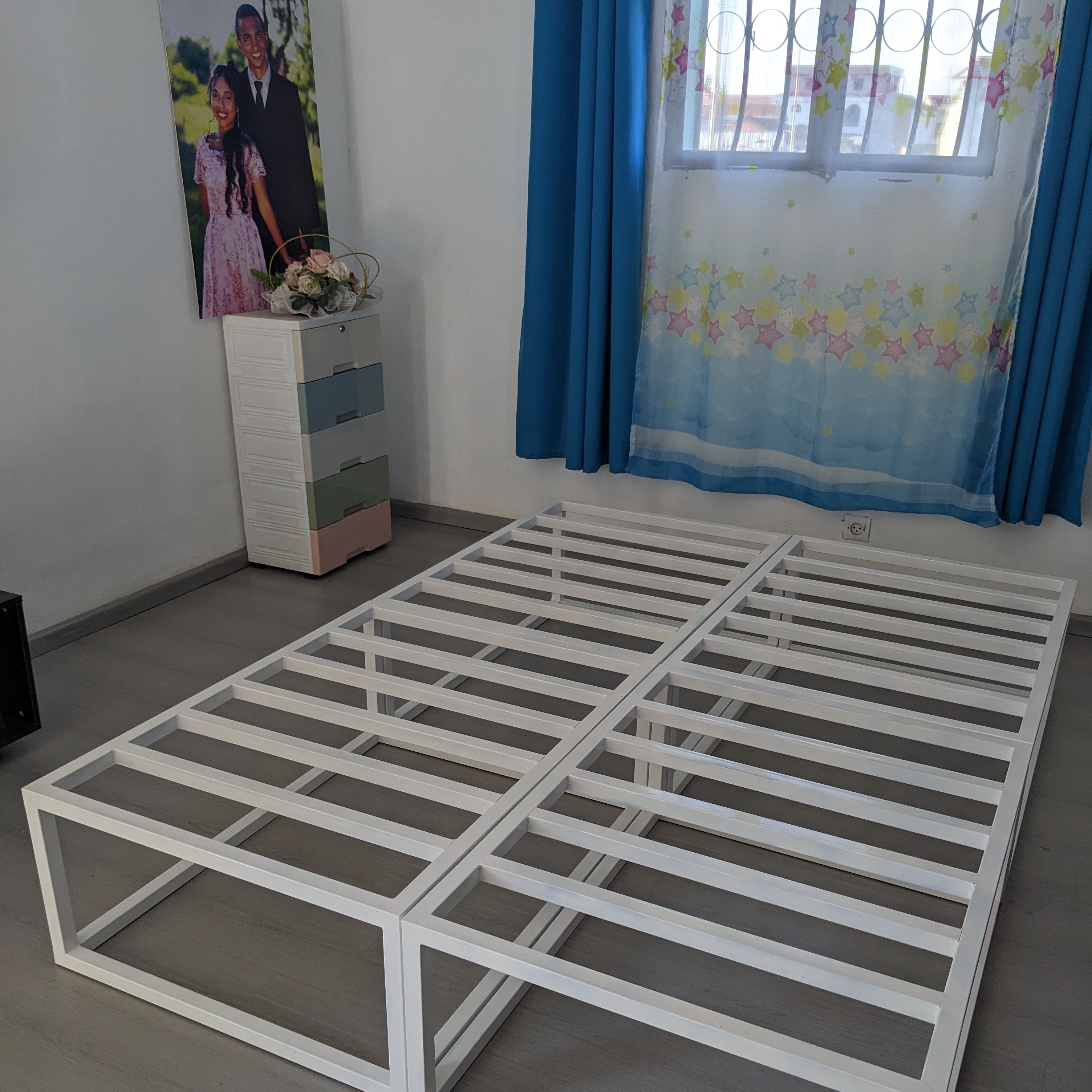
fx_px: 1142
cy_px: 647
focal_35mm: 32
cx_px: 548
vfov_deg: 50.8
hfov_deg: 51.1
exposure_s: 1/208
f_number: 1.73
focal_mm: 4.38
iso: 46
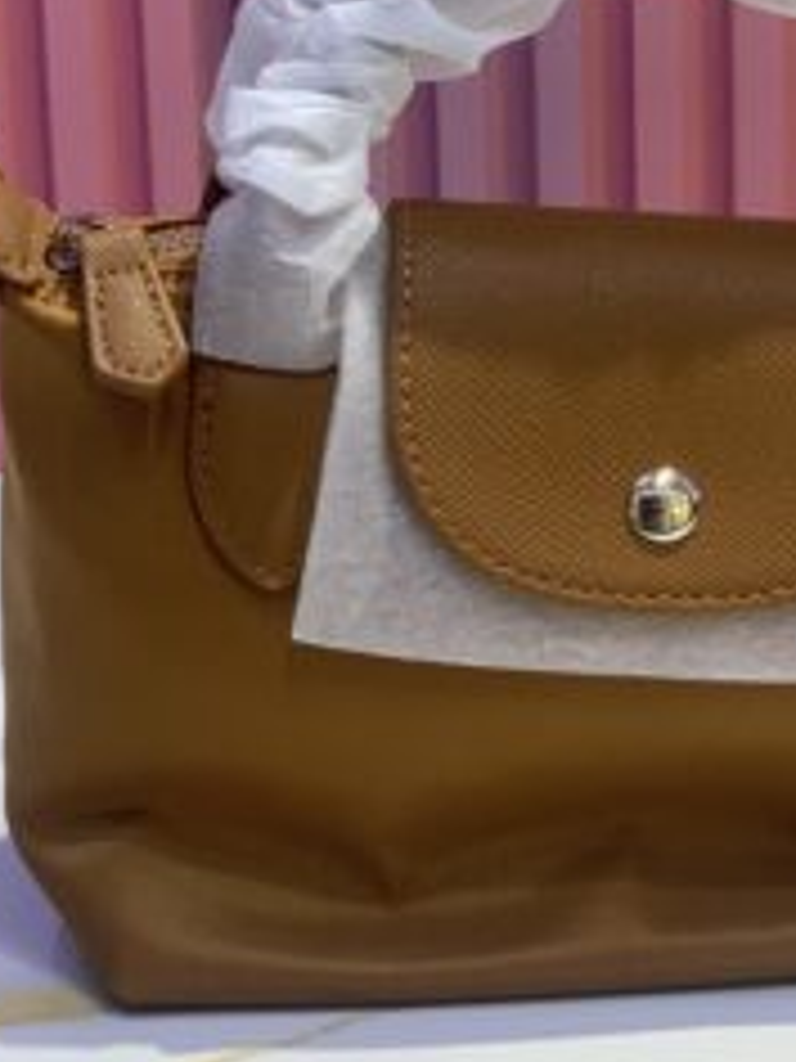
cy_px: -61
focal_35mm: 126
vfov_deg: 15.3
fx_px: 3863
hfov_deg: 11.7
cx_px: 612
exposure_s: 1/100
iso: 80
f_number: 2.4
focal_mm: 6
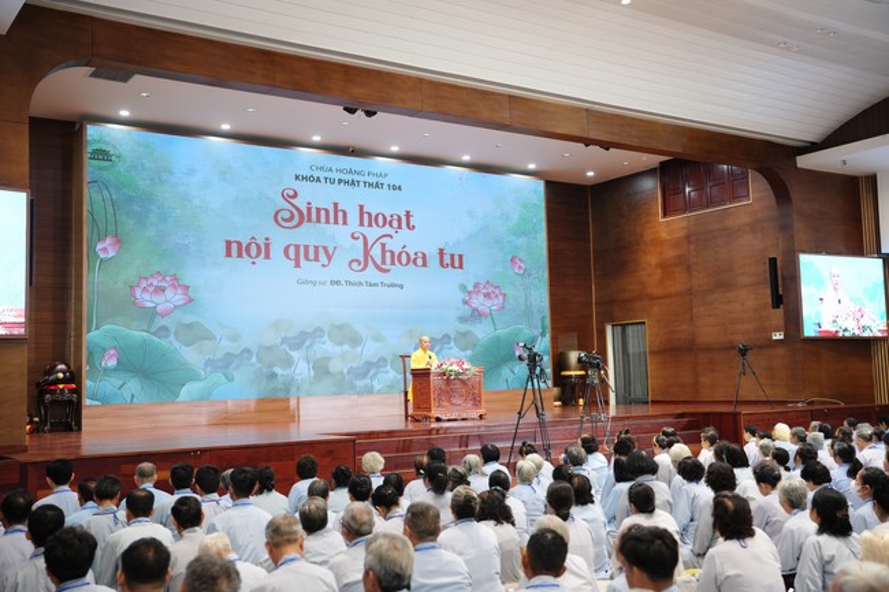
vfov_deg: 34.2
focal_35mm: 39
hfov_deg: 49.6
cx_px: 444
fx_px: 963
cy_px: 296
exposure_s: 1/100
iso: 2000
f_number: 2.8
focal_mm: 39
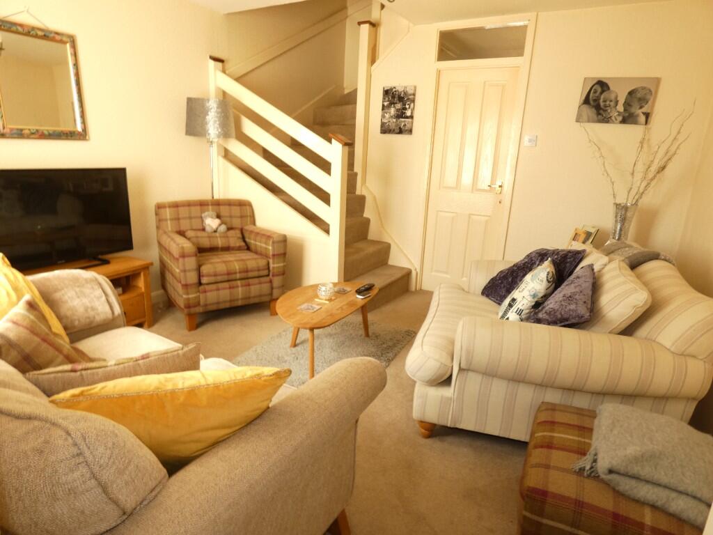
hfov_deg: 81.7
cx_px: 356
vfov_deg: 66.0
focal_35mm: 20
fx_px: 412
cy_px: 268
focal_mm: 3.6
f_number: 2.8
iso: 80
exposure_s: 1/25
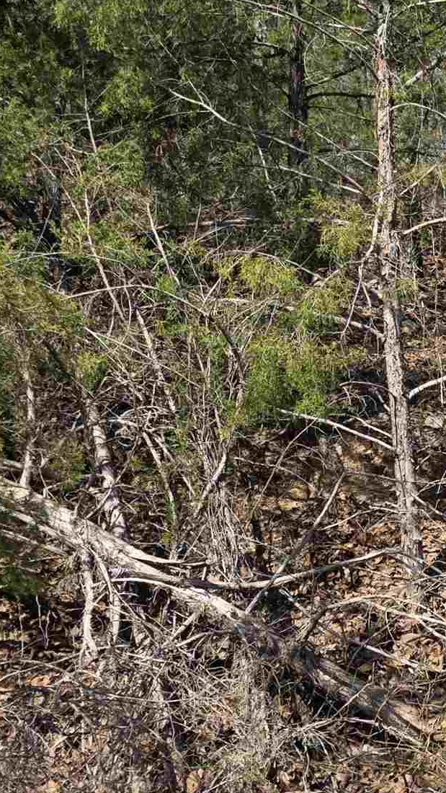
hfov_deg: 15.2
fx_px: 1471
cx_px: 775
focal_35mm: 70
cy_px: 394
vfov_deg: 30.1
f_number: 1.7
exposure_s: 1/3282
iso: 80
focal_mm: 6.3
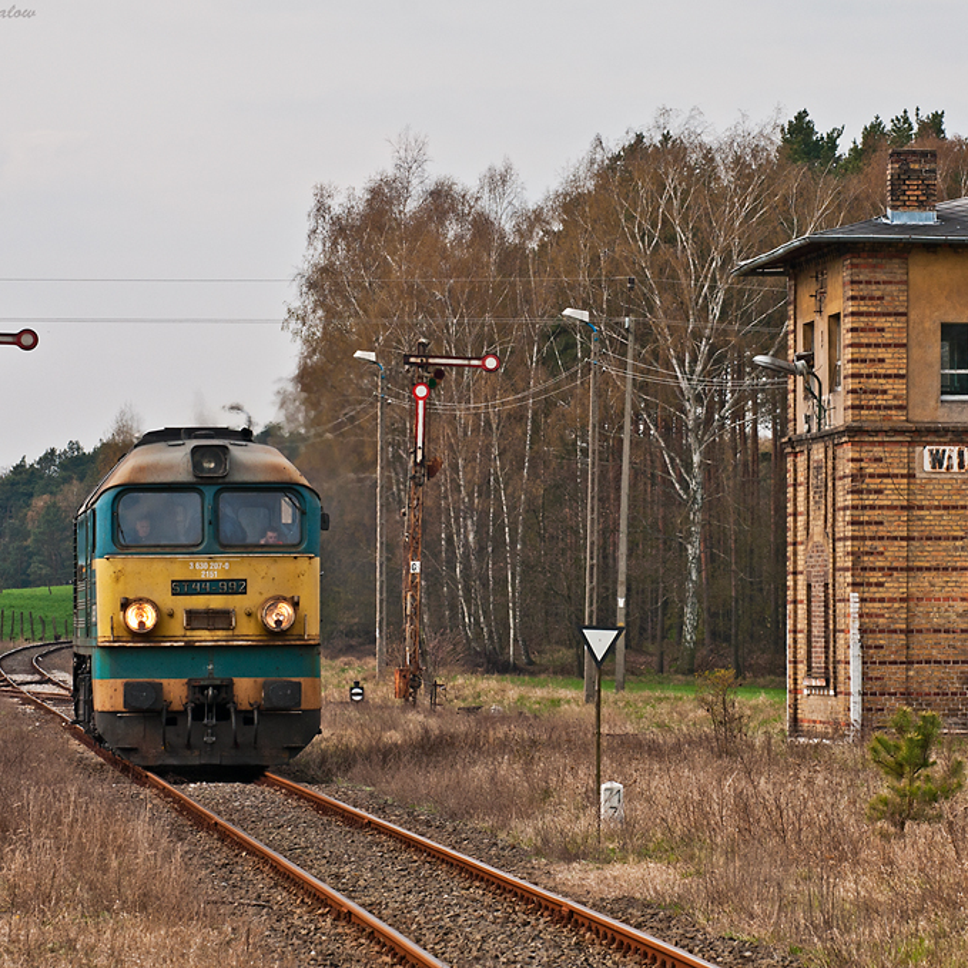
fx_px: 7055
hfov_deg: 7.8
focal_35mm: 223
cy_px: 485
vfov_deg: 7.8
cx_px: 633
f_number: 11
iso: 200
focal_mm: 116
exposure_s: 1/250
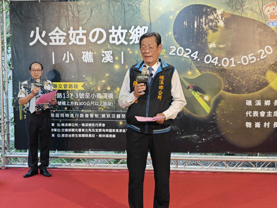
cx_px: 138
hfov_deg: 41.2
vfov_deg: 31.5
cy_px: 104
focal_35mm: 46
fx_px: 368
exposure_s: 1/60
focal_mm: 8.72
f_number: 1.63
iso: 261
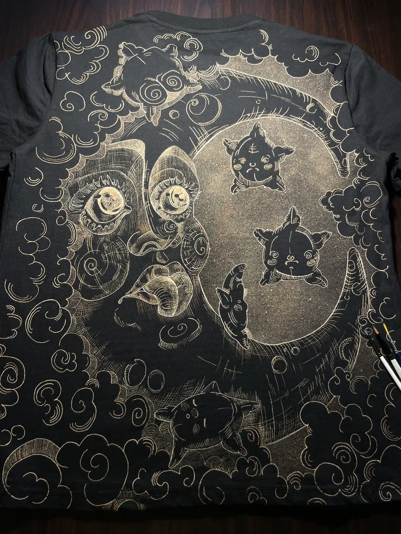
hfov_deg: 53.1
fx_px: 402
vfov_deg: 67.3
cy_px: 267
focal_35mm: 26
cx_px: 200
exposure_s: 1/100
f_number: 1.6
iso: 64
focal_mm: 4.2
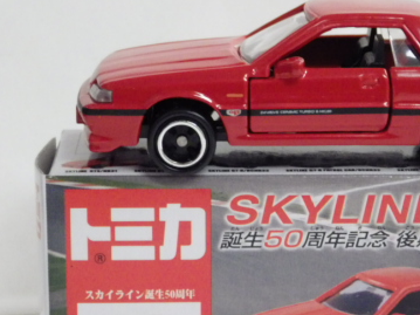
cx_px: 312
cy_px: 194
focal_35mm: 155
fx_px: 1880
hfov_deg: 12.7
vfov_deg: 9.6
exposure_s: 1/50
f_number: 4.4
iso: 800
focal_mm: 15.6
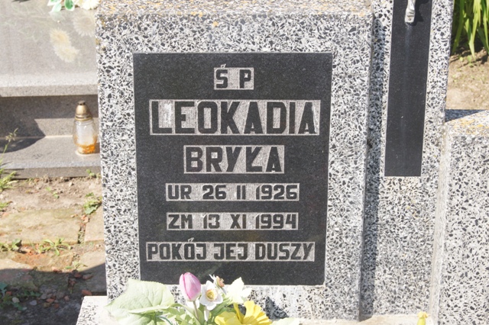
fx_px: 1120
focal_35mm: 82
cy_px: 162
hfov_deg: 24.6
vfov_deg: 16.5
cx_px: 244
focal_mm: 55
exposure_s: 1/160
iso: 200
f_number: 13
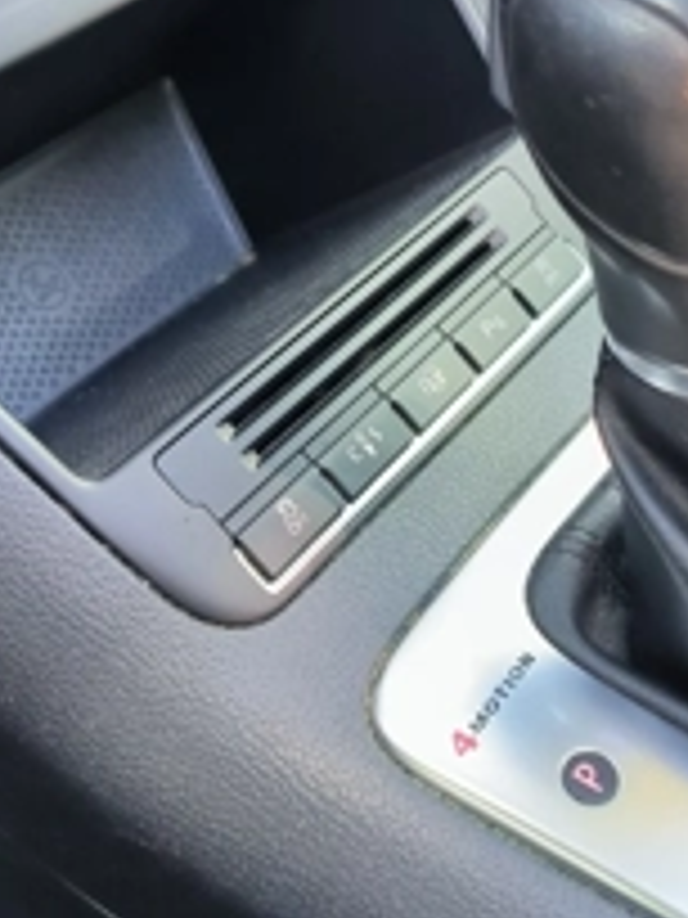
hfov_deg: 30.8
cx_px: 400
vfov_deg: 40.3
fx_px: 1246
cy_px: 396
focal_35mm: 47
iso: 316
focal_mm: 5.24
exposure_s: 1/50
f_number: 1.7
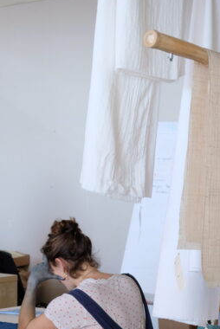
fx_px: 887
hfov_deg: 14.1
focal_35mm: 97
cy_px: 323
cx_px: 52
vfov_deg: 20.4
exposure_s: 1/60
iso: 800
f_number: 4
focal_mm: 27
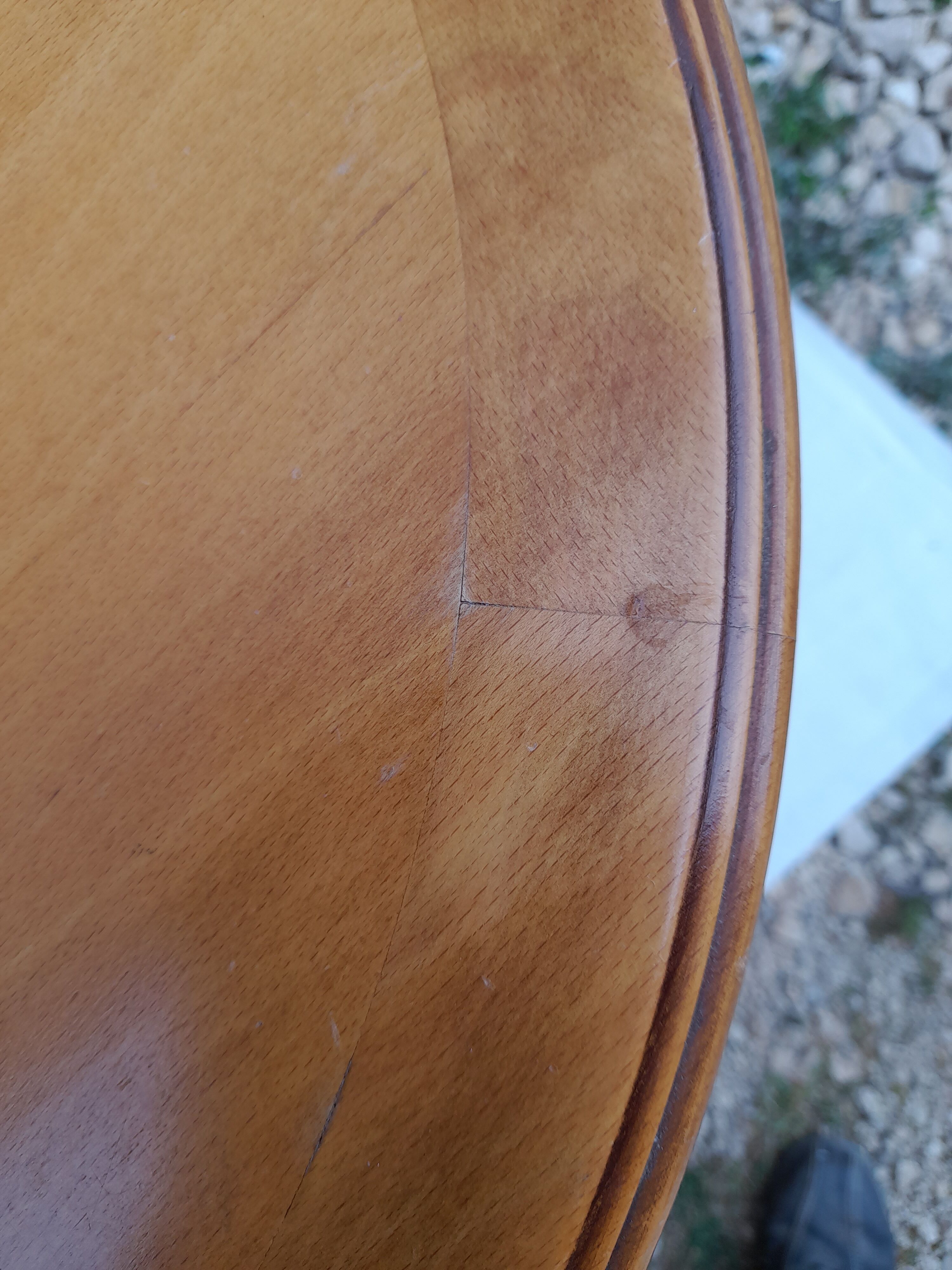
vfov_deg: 69.4
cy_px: 635
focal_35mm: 25
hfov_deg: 54.9
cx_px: 476
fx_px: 917
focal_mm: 4.6
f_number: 2
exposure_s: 1/131
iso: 20
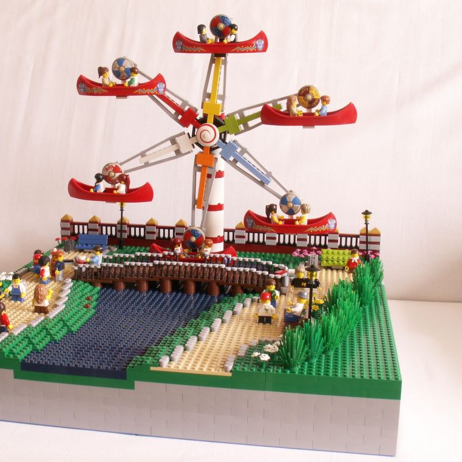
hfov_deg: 38.1
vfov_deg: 38.3
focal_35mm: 44
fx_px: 664
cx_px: 171
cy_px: 233
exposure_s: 1/4
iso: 50
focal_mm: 6.21
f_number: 8
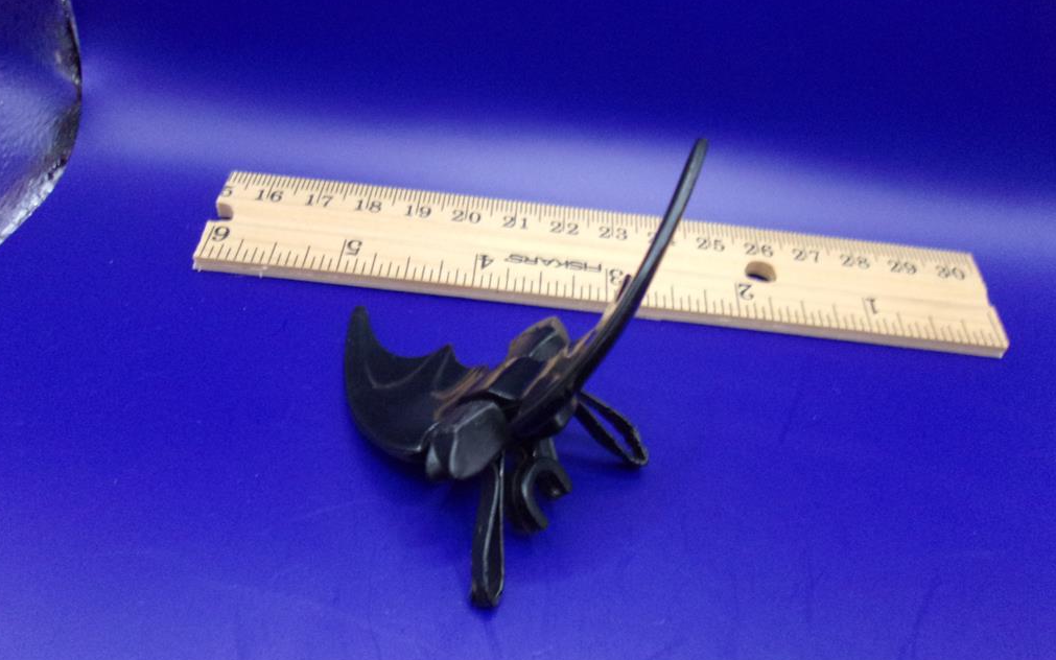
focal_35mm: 29
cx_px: 522
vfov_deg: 43.1
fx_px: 835
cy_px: 339
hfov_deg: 64.6
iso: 400
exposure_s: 1/19
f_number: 3
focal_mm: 4.9
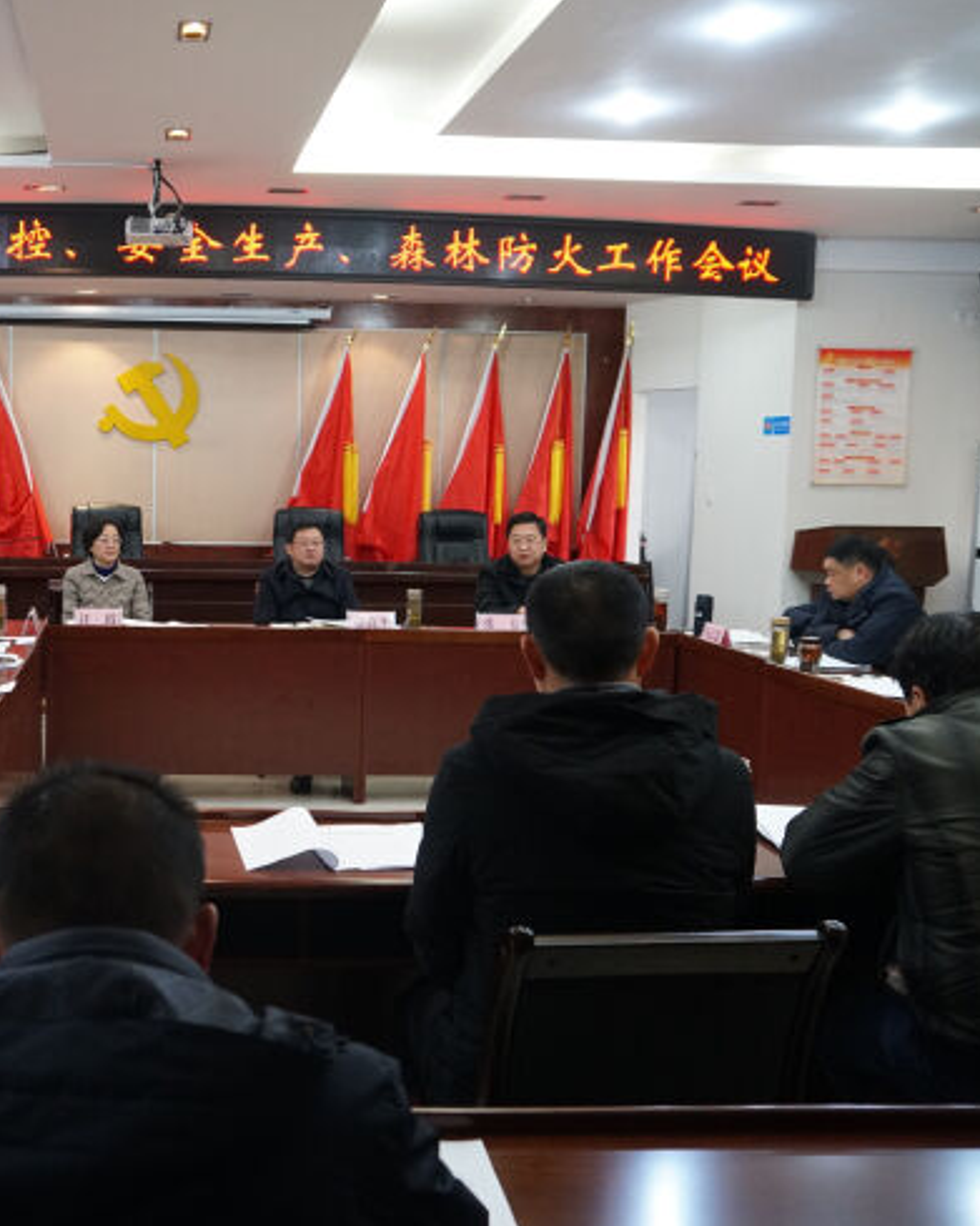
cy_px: 619
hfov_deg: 38.1
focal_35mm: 37
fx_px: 1332
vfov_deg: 49.4
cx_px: 130
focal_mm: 17
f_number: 4
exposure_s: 1/60
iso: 1600
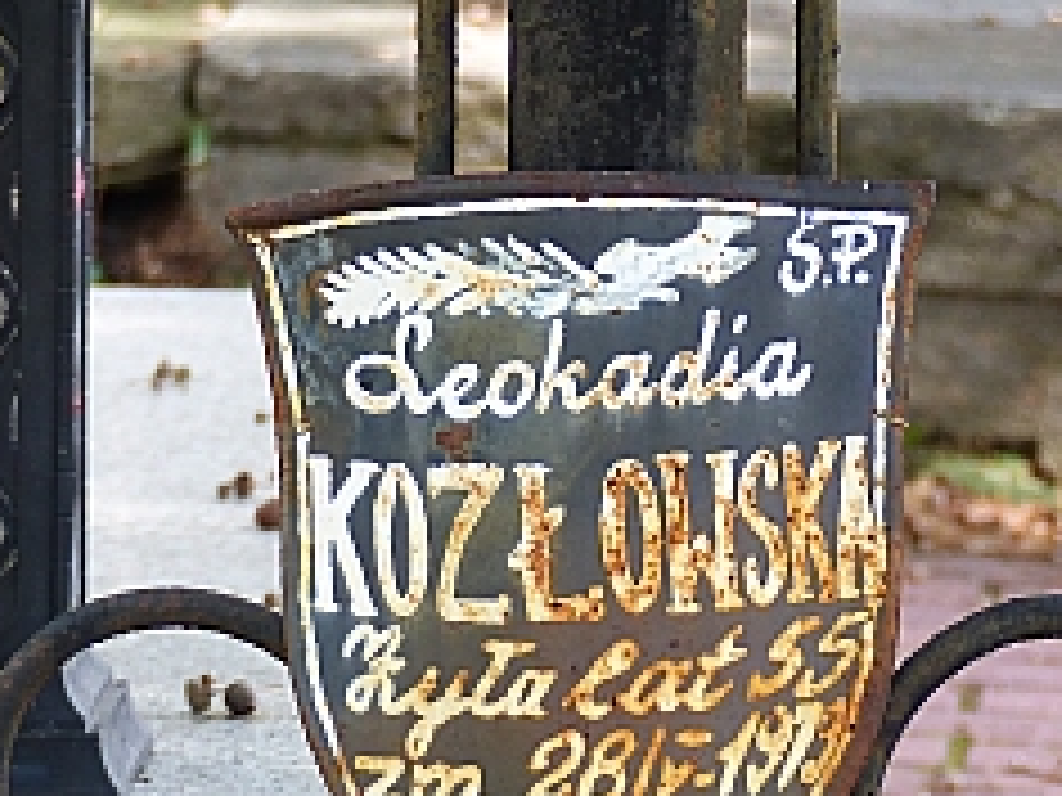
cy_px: -117
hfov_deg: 4.7
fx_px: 13069
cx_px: 796
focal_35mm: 426
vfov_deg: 3.5
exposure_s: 1/125
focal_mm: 28.3
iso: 100
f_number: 2.8
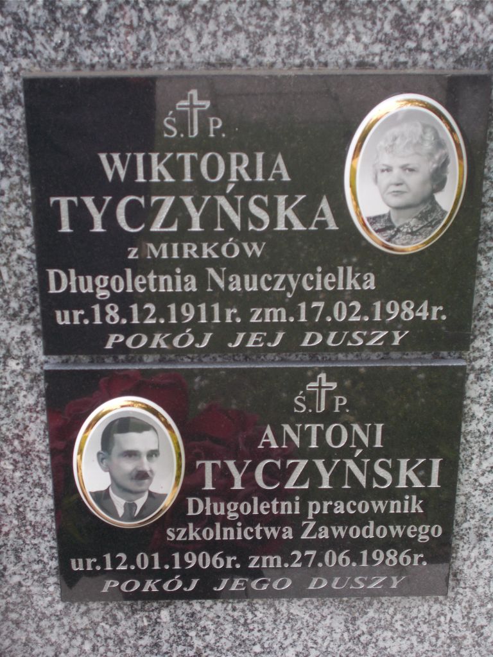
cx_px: 246
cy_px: 328
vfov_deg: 29.4
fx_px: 1253
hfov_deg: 22.3
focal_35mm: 66
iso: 100
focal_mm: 11.8
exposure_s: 1/60
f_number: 5.3
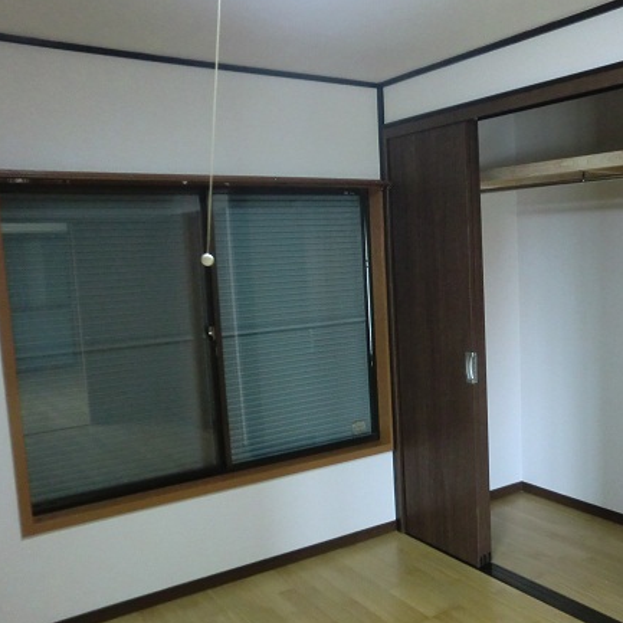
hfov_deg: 47.2
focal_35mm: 34
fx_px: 692
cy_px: 332
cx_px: 445
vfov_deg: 48.4
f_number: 2.6
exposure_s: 1/60
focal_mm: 4.65
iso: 400
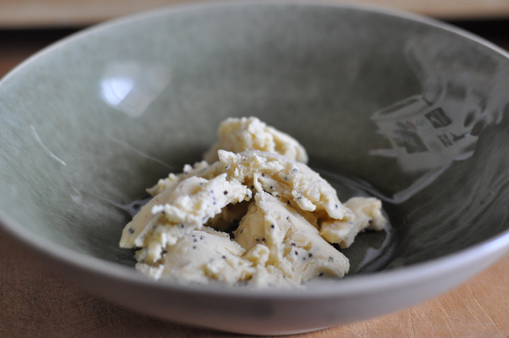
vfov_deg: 18.1
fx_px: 1059
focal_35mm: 75
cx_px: 254
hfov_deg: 27.0
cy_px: 169
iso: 1250
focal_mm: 50
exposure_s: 1/200
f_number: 2.8
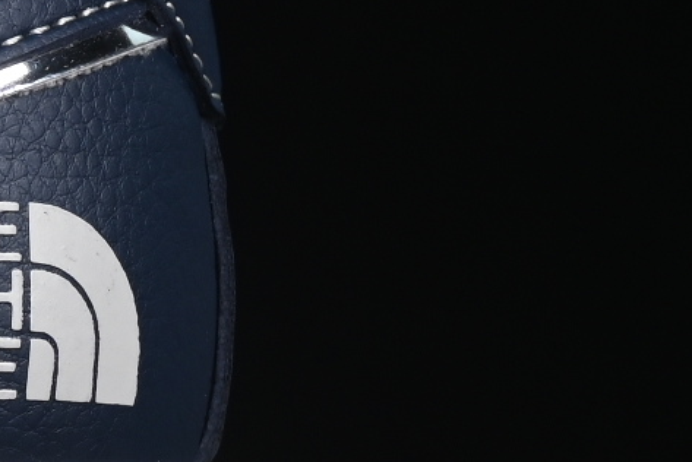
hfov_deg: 4.5
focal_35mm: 441
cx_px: -1106
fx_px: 8482
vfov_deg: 3.1
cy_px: 29
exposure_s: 1/80
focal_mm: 50
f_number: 8
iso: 160
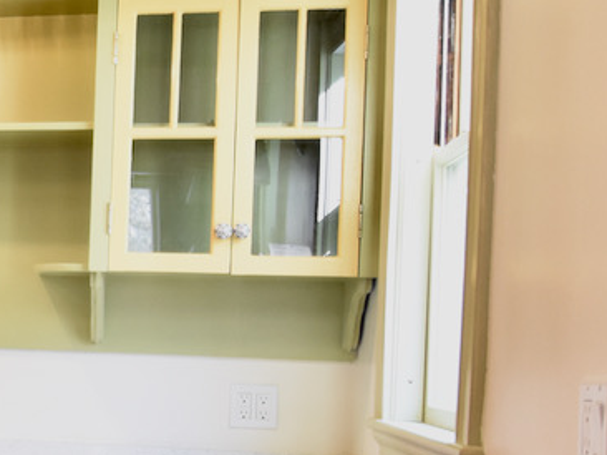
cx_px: -287
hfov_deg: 21.8
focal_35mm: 76
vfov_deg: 19.3
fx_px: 1326
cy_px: 322
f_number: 2.8
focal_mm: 15
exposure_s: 1/125
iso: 1250
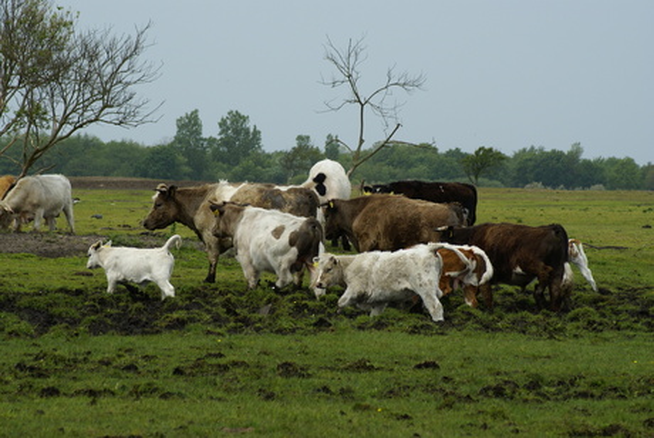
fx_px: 3820
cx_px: 327
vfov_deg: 6.6
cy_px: 219
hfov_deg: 9.8
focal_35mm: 210
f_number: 8
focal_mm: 140
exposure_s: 1/320
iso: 100
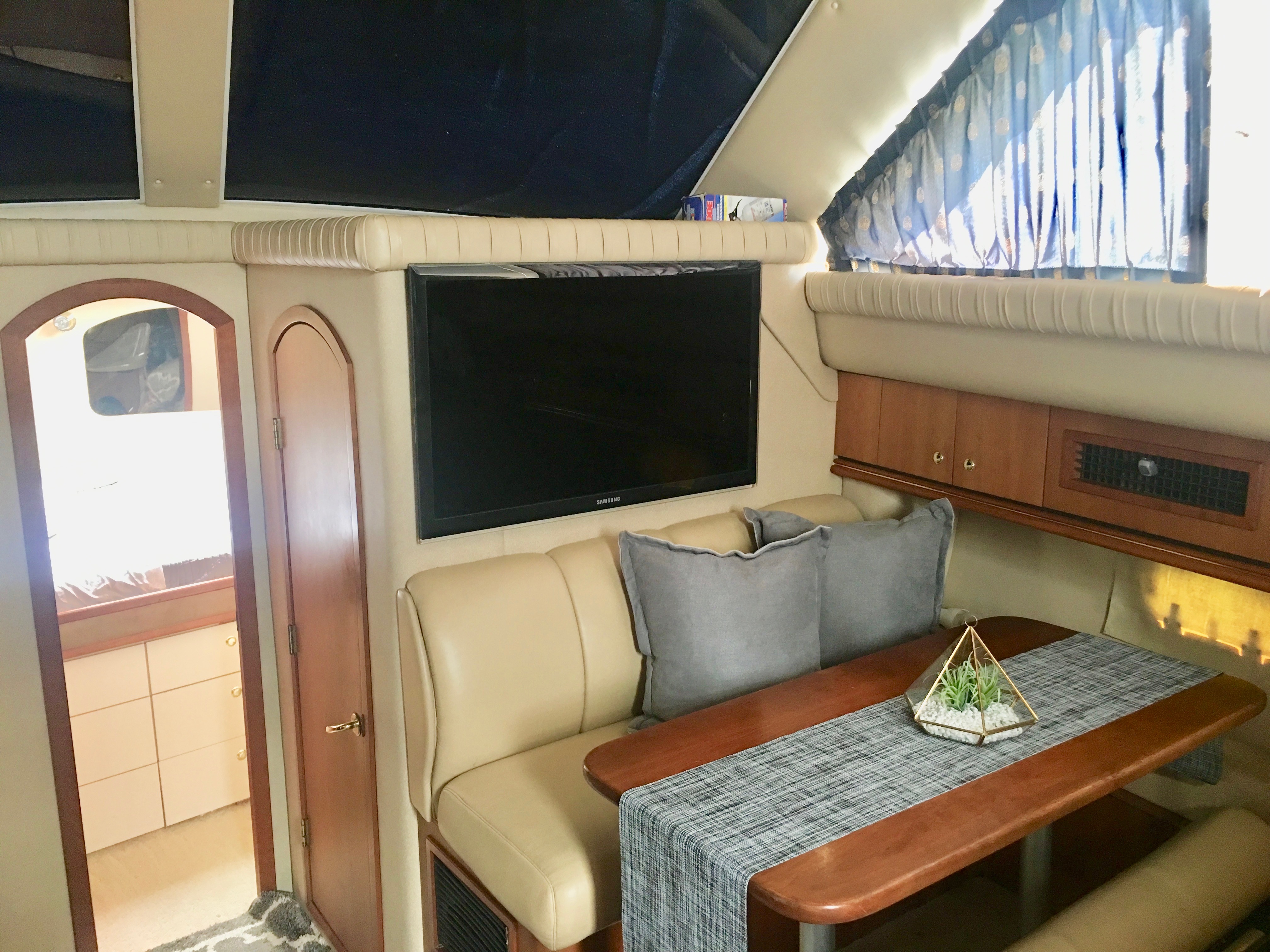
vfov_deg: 48.2
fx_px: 1064
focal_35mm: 29
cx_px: 635
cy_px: 476
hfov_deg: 61.7
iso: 64
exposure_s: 1/15
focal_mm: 4.15
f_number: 2.2
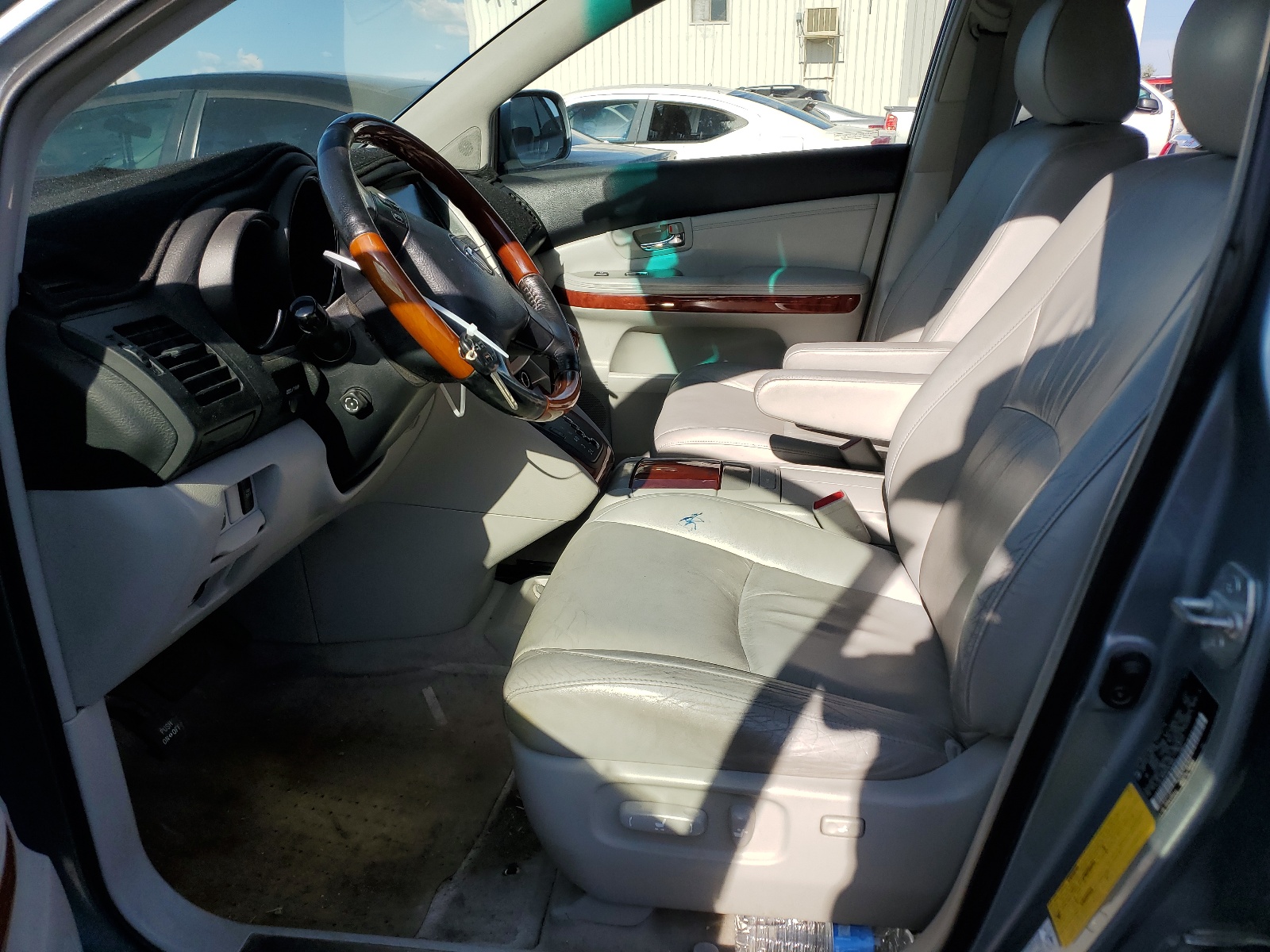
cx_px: 635
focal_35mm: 26
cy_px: 476
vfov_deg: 53.1
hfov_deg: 67.3
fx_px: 954
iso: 50
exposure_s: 1/2500
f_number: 1.5
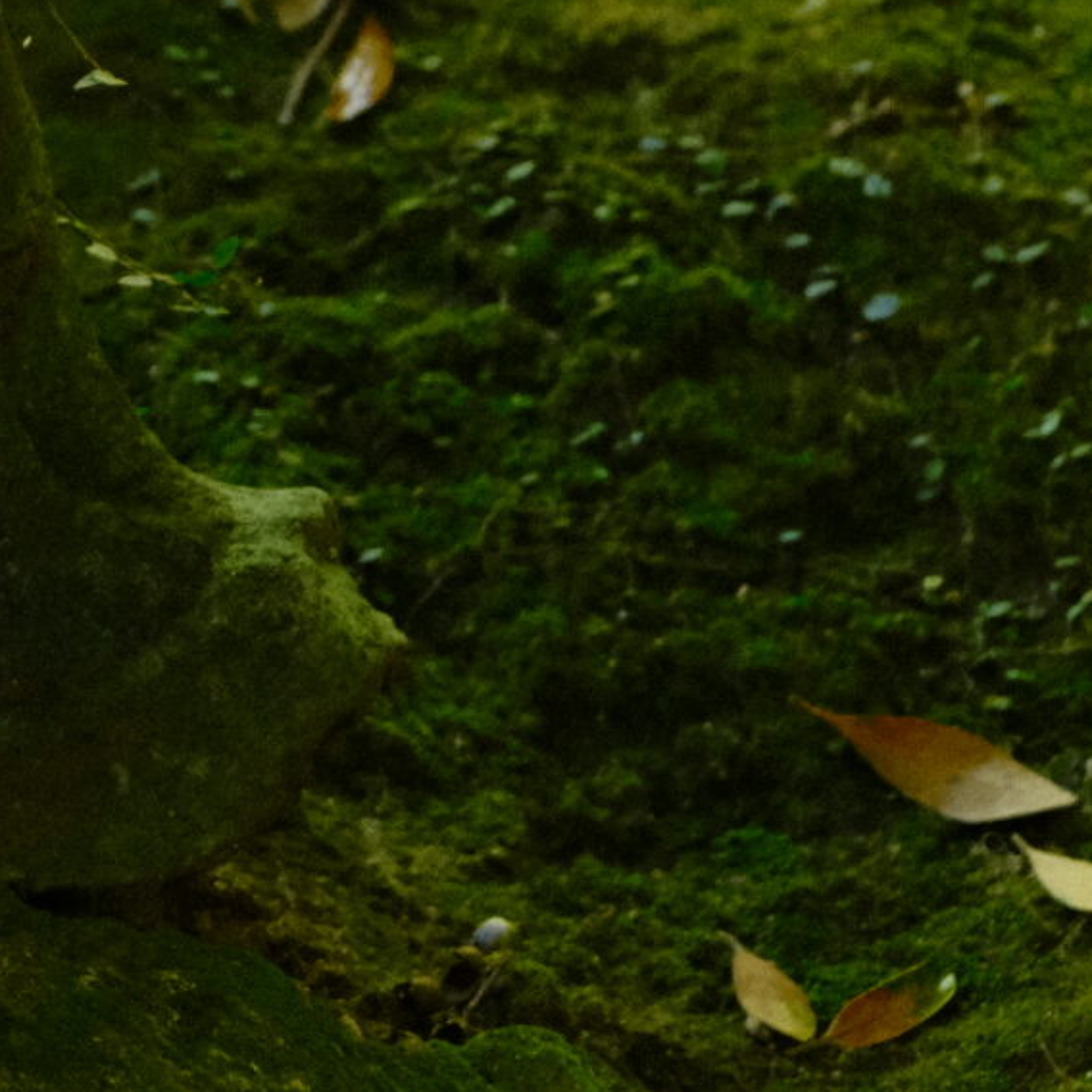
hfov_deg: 5.4
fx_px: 11350
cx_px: -1161
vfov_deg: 5.5
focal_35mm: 318
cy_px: -168
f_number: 4.5
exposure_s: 1/125
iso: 3200
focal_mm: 55
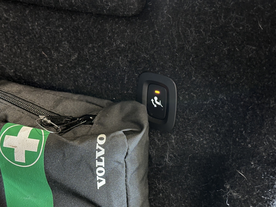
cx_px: 138
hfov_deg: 39.7
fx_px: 383
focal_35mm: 48
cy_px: 104
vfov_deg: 30.3
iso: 640
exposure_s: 1/9
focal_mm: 6.86
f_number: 1.78
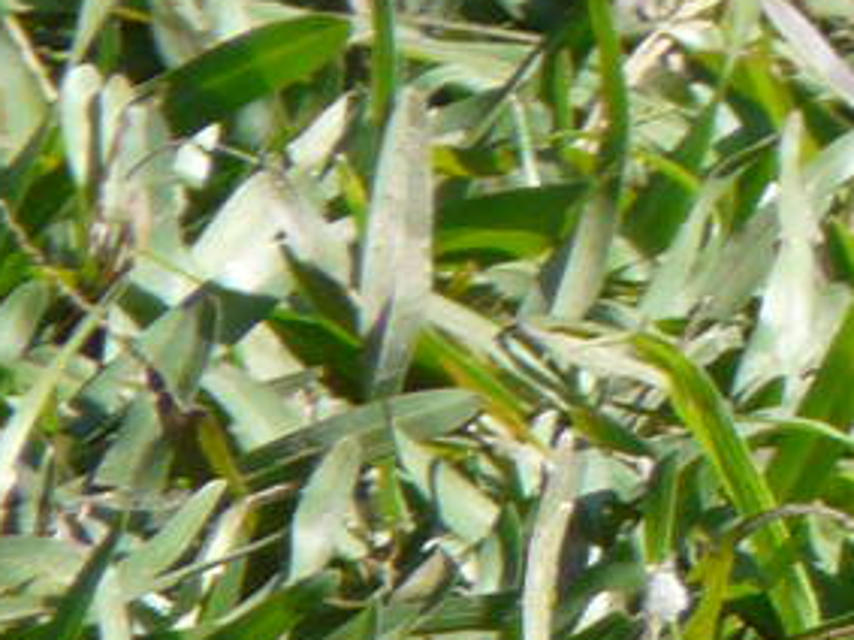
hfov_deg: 0.7
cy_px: 755
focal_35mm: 2849
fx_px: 70257
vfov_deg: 0.5
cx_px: 2133
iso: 100
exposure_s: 1/250
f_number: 5.6
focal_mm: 82.8
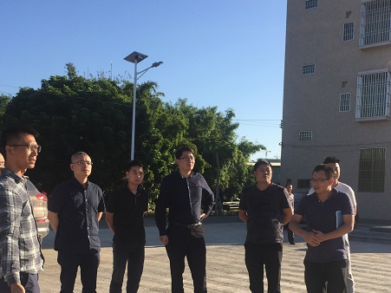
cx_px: 209
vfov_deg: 31.6
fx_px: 508
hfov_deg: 42.1
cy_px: 216
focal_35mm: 45
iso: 32
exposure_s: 1/1364
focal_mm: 4.15
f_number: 2.2
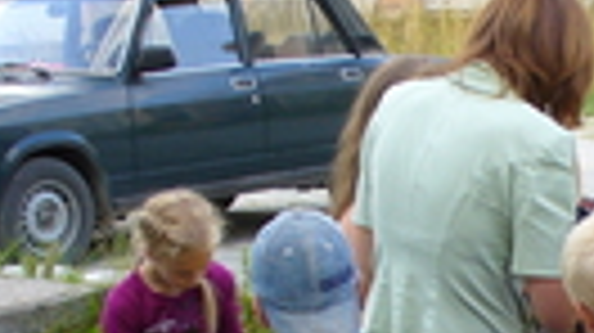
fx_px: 2172
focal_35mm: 138
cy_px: 450
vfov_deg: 8.6
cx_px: 590
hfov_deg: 15.3
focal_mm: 6.1
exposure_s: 1/125
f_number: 2.8
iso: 80
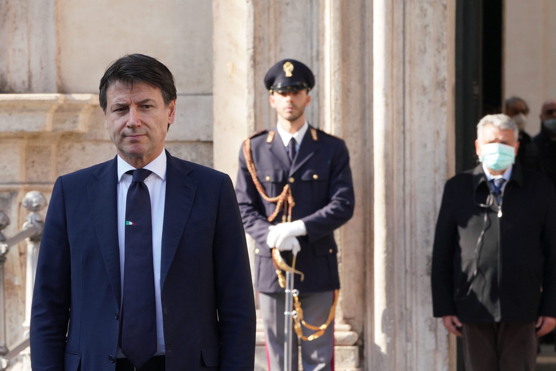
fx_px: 3367
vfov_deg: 6.3
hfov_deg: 9.4
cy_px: 186
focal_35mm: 218
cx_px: 278
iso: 1000
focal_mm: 218
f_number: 14
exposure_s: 1/250
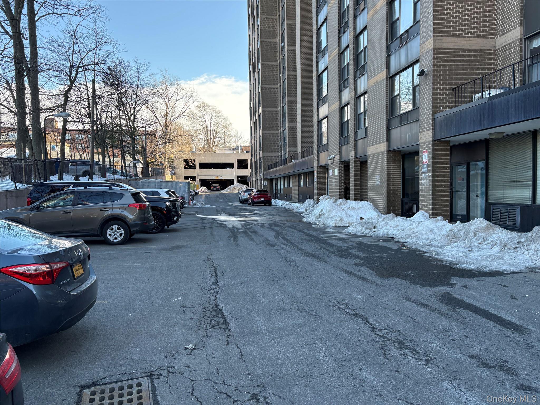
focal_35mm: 26
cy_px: 202
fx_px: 406
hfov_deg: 67.3
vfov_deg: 53.1
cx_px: 270
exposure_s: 1/561
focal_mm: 5.96
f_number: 1.6
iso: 64
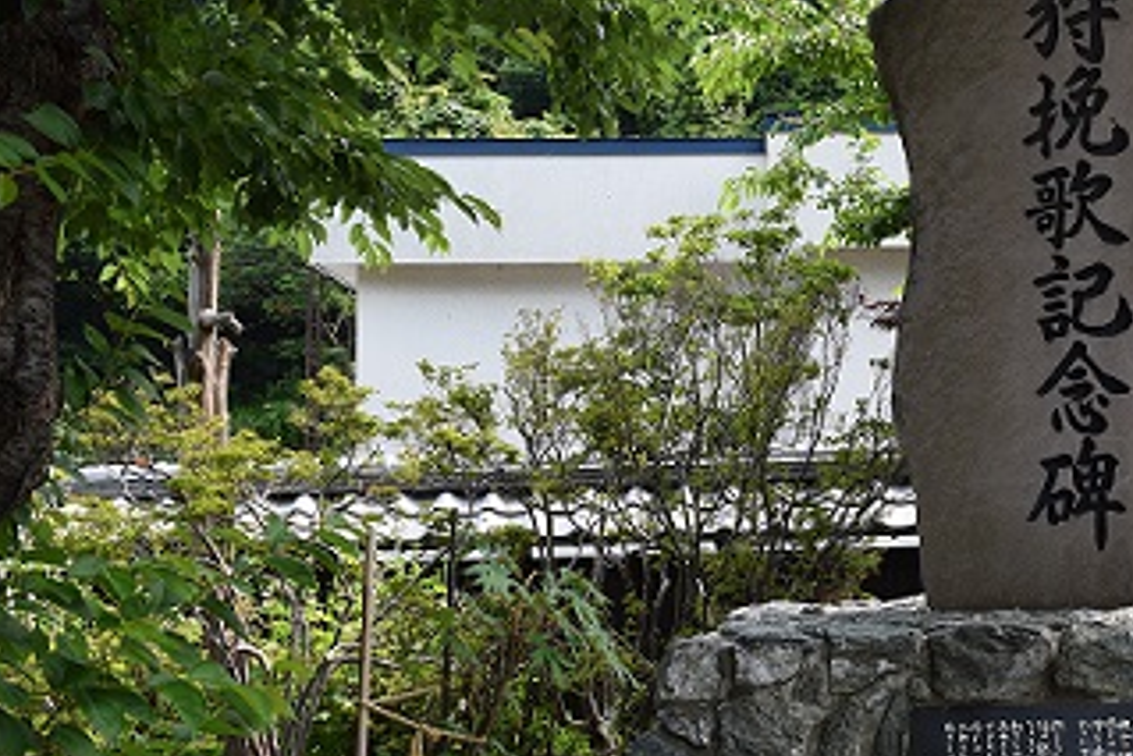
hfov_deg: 29.9
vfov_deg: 21.0
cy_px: 351
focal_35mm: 65
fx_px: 2045
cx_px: 973
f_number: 8
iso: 280
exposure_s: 1/250
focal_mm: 23
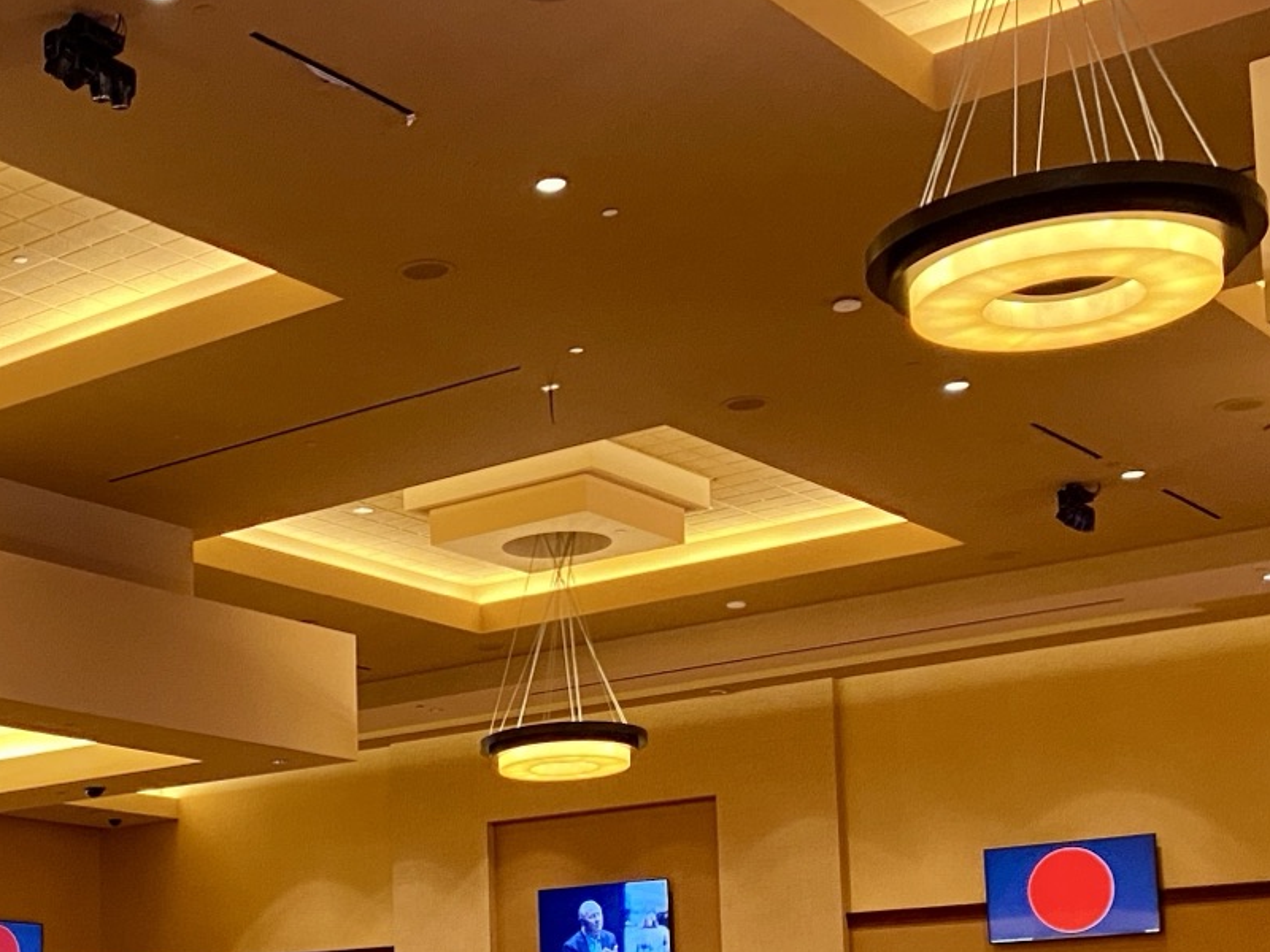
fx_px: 2385
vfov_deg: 22.0
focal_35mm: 65
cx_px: 59
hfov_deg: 28.3
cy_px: 892
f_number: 1.8
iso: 500
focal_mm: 4.25
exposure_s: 1/60
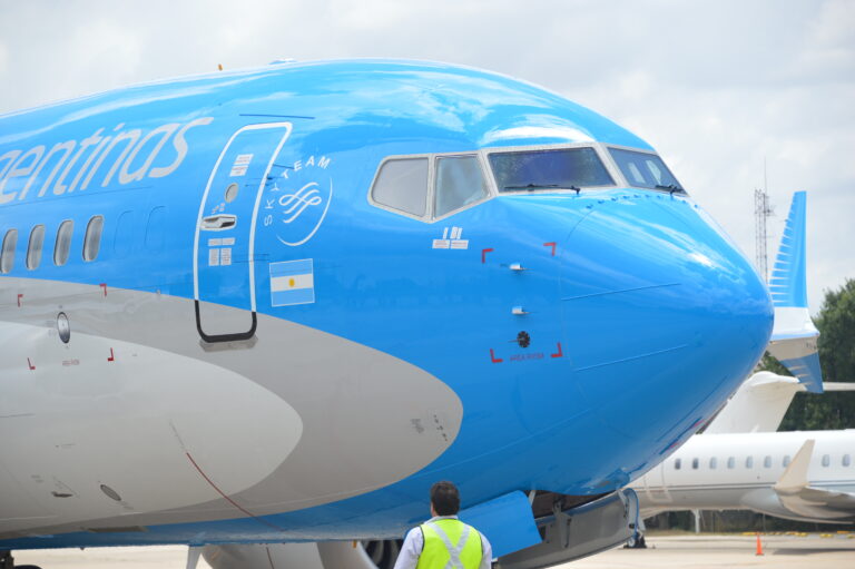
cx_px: 428
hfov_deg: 13.0
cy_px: 284
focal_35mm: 158
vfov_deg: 8.7
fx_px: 3738
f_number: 5.6
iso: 140
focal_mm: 105
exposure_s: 1/500
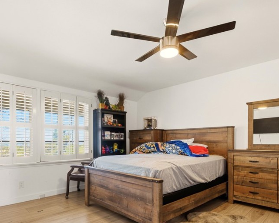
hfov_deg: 77.6
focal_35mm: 21
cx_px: 131
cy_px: 146
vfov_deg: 64.1
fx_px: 173
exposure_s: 1/100
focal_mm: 14
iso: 320
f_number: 6.3
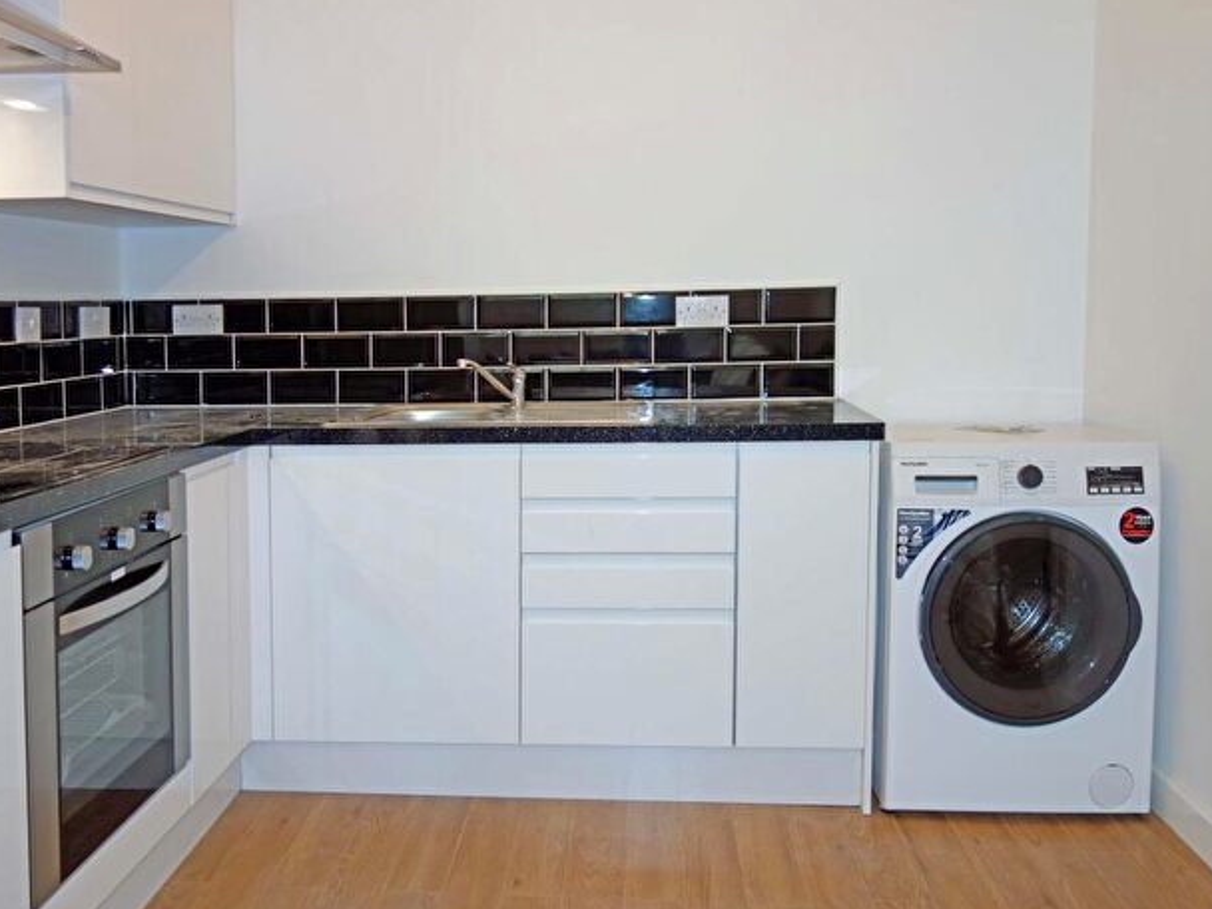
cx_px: 654
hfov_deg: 58.3
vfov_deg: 45.4
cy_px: 454
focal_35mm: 31
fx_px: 1085
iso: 125
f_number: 1.8
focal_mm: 10.4
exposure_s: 1/30
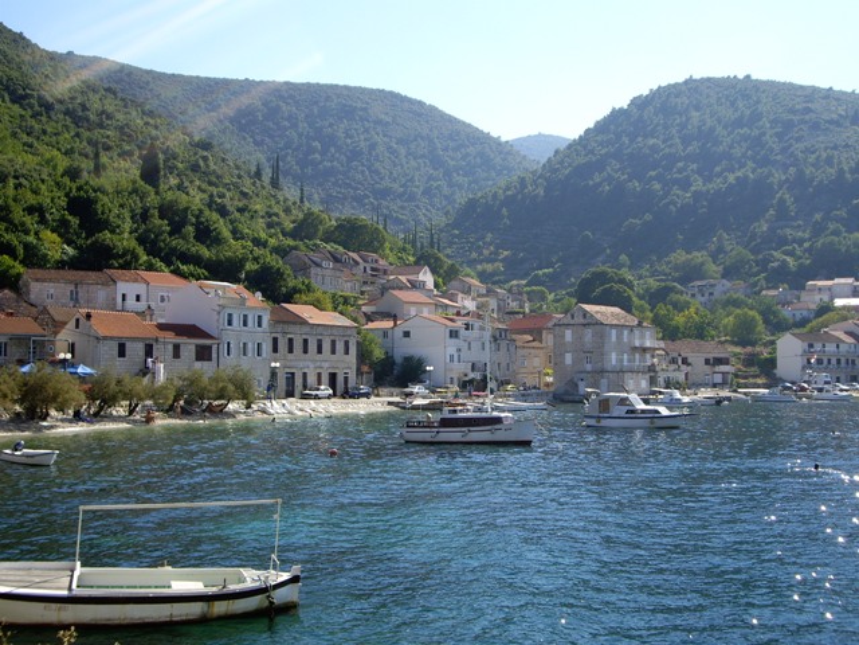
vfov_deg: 30.9
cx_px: 430
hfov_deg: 40.4
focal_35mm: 47
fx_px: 1166
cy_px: 322
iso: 50
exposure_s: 1/250
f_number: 4.8
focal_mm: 7.6
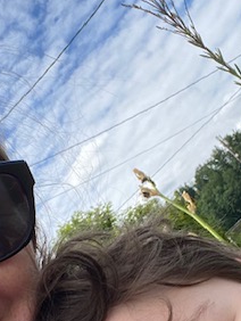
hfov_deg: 21.6
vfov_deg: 28.2
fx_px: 630
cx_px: 109
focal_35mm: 68
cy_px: 237
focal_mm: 2.71
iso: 25
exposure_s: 1/491
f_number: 2.2
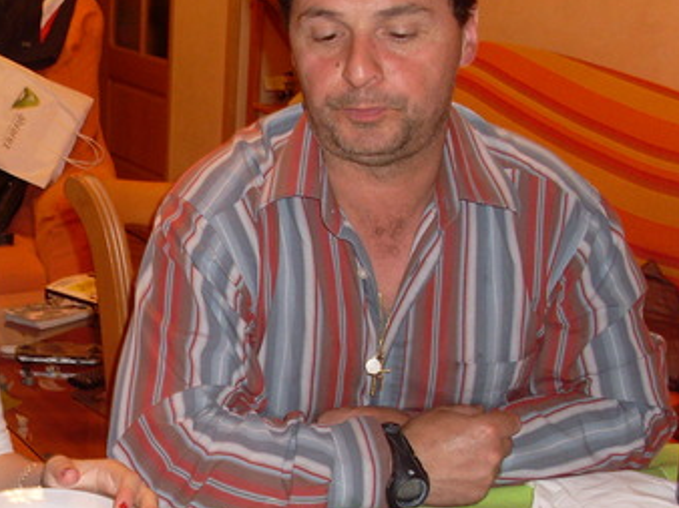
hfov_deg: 26.5
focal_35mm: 72
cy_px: 343
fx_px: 1411
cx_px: 119
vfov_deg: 20.3
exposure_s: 1/45
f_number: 3
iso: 100
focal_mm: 6.3
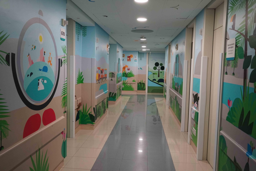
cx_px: 128
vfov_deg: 43.6
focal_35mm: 30
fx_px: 213
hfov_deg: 61.9
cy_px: 86
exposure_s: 1/160
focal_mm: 20
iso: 1600
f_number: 4
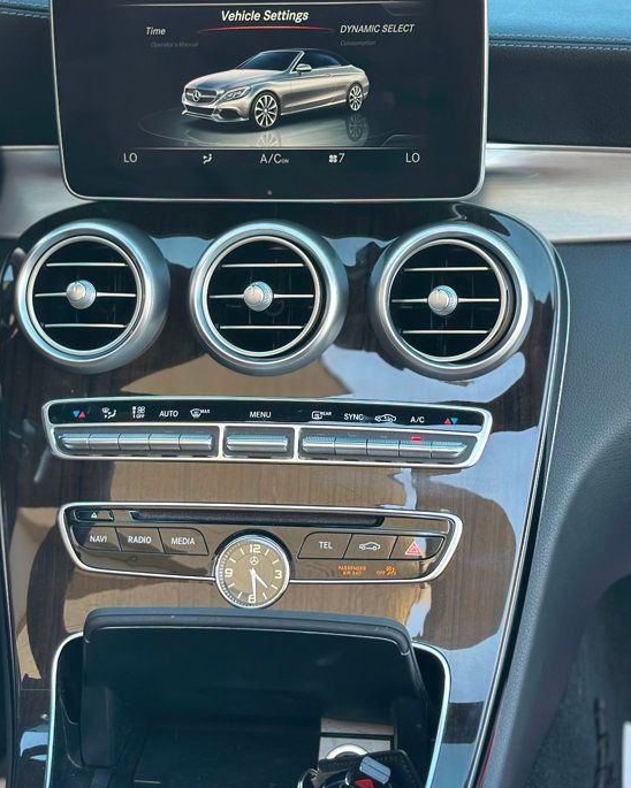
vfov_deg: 27.1
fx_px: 1634
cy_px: 350
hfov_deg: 21.9
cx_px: 291
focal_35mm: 70
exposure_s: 1/191
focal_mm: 6.86
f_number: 1.78
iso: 80
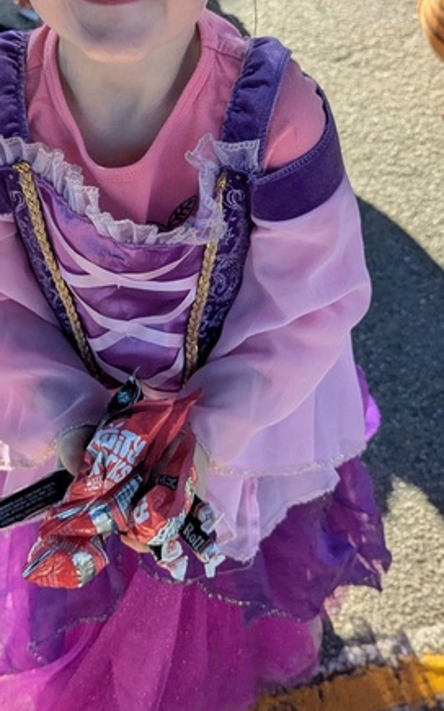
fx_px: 1161
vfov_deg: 33.9
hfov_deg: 21.6
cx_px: 175
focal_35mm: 60
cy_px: 273
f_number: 1.85
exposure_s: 1/1143
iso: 42
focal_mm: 6.81
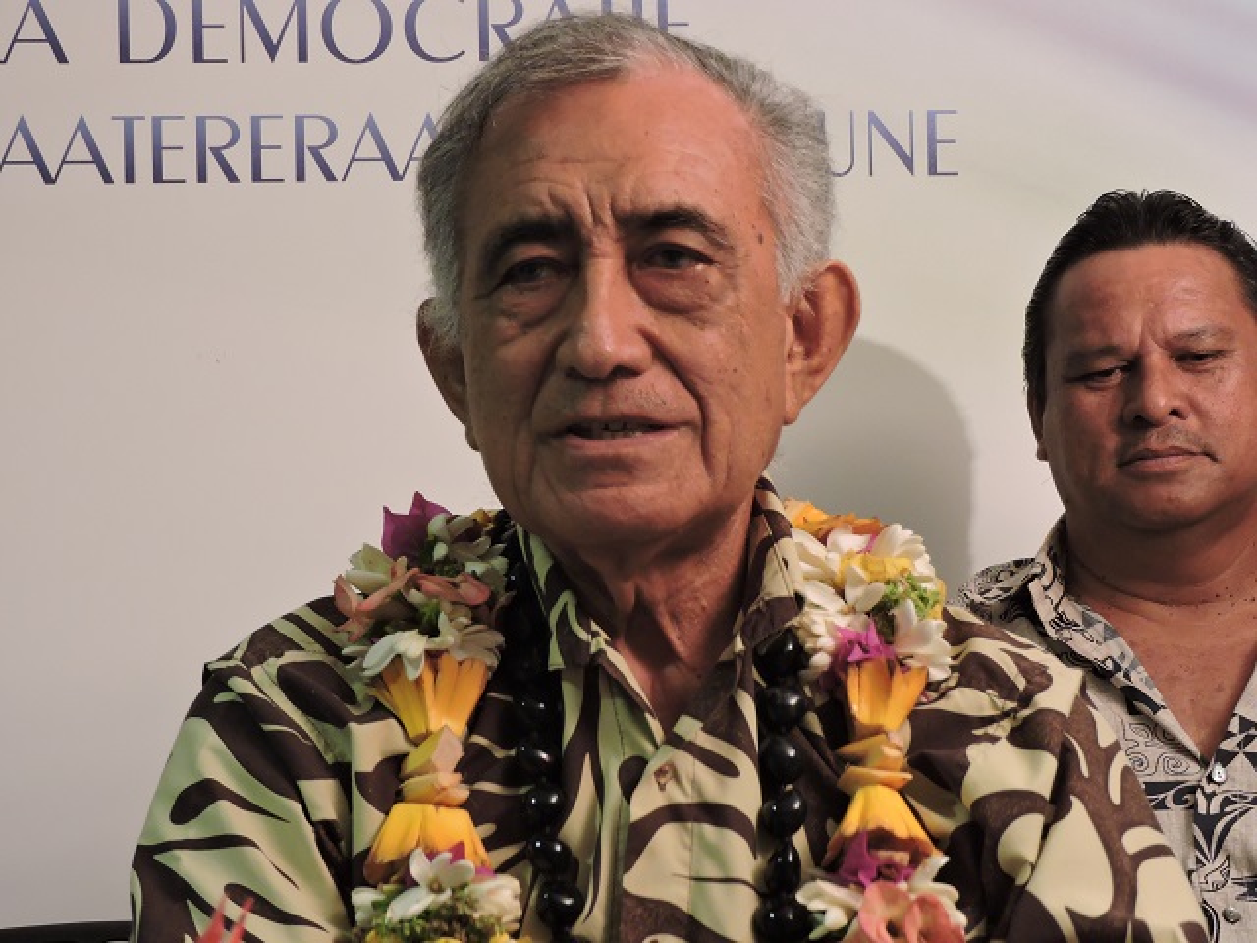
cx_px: 628
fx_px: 3813
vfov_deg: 14.1
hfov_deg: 18.7
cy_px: 472
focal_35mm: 105
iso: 640
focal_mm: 18.8
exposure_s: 1/15
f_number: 4.8
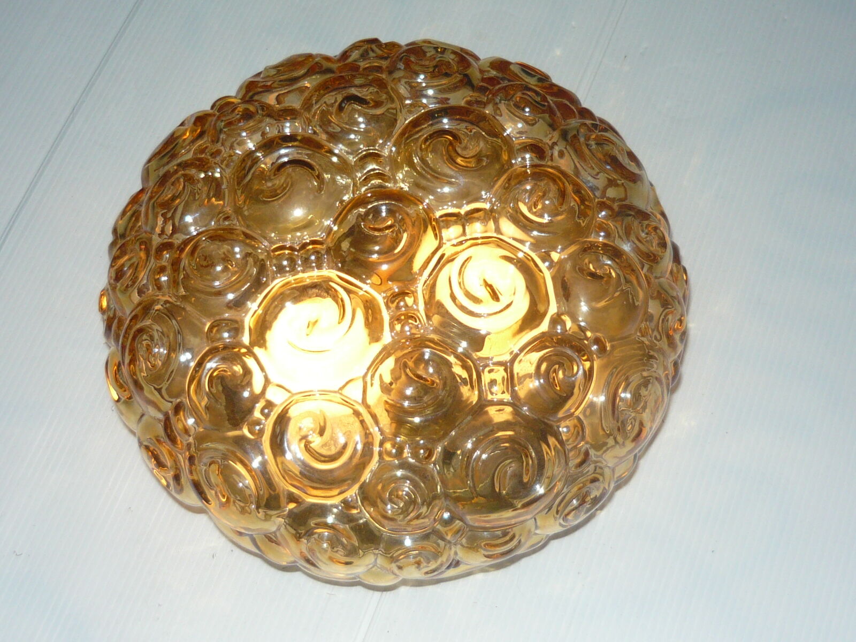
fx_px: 1508
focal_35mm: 61
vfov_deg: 24.0
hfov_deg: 31.7
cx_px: 428
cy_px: 321
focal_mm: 6.3
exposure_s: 1/1000
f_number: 2.9
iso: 100
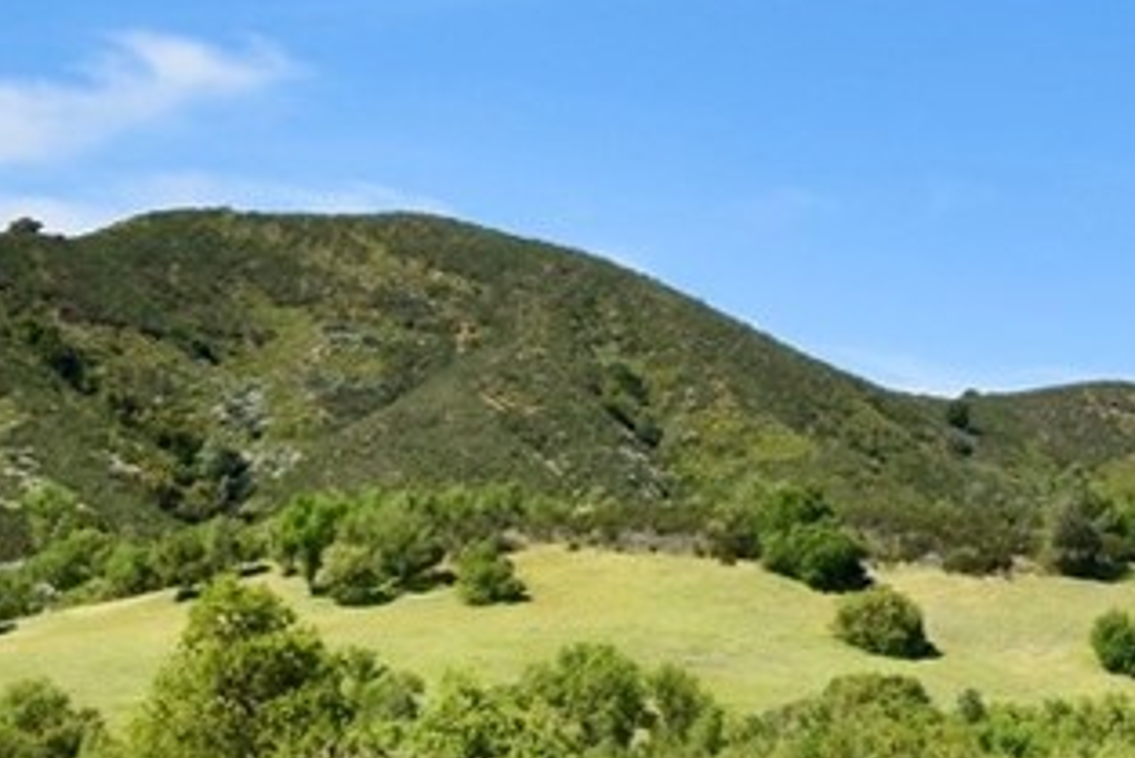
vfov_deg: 14.0
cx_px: 1004
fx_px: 3091
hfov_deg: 20.4
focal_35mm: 98
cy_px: 441
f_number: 11
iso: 400
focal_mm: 20
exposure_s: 1/400
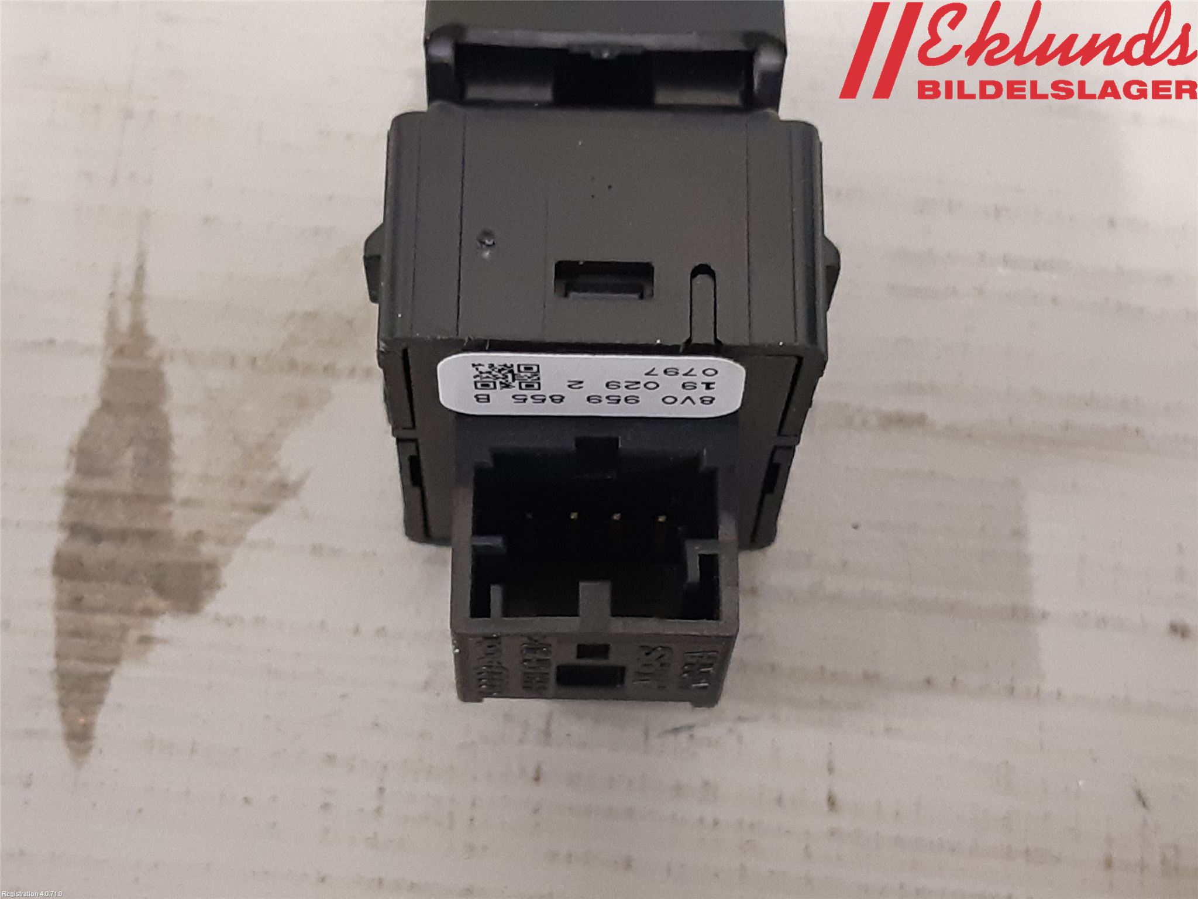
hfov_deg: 67.3
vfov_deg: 53.1
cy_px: 450
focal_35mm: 26
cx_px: 599
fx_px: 900
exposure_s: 1/25
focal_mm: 3.93
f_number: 1.7
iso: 320
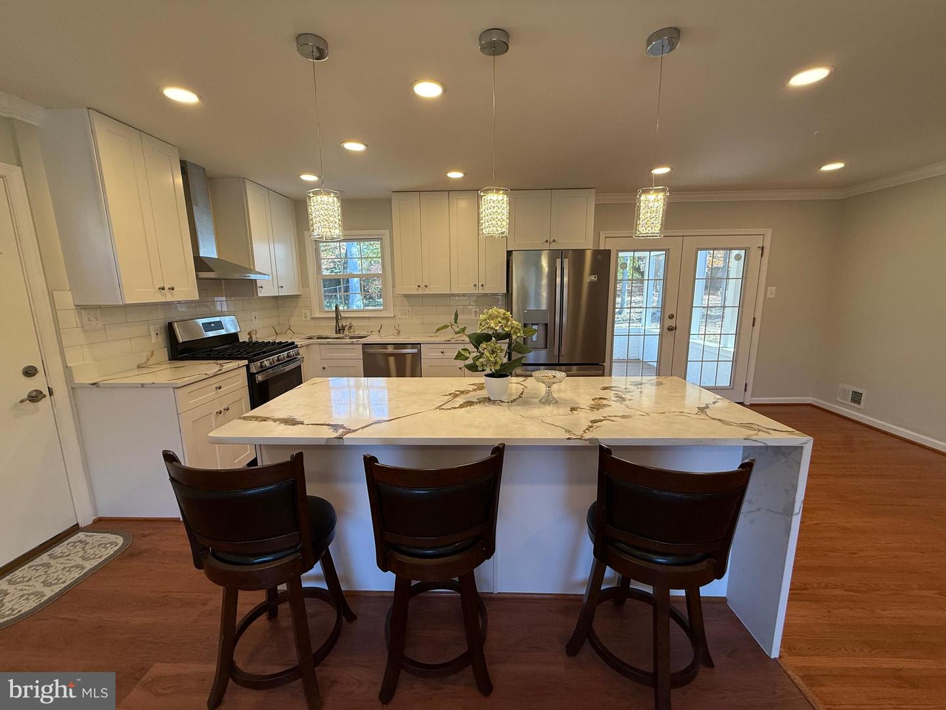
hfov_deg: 102.1
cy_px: 355
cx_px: 473
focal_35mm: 14
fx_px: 383
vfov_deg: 85.7
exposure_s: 1/120
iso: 100
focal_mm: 2.22
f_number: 2.2
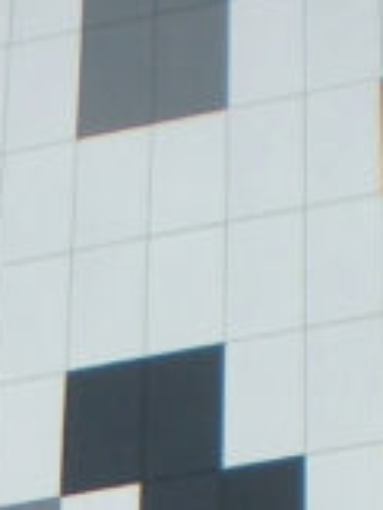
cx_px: -117
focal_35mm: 242
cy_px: 1182
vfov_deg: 7.7
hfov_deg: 6.1
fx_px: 3565
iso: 64
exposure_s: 1/516
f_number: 4.6
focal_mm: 6.3
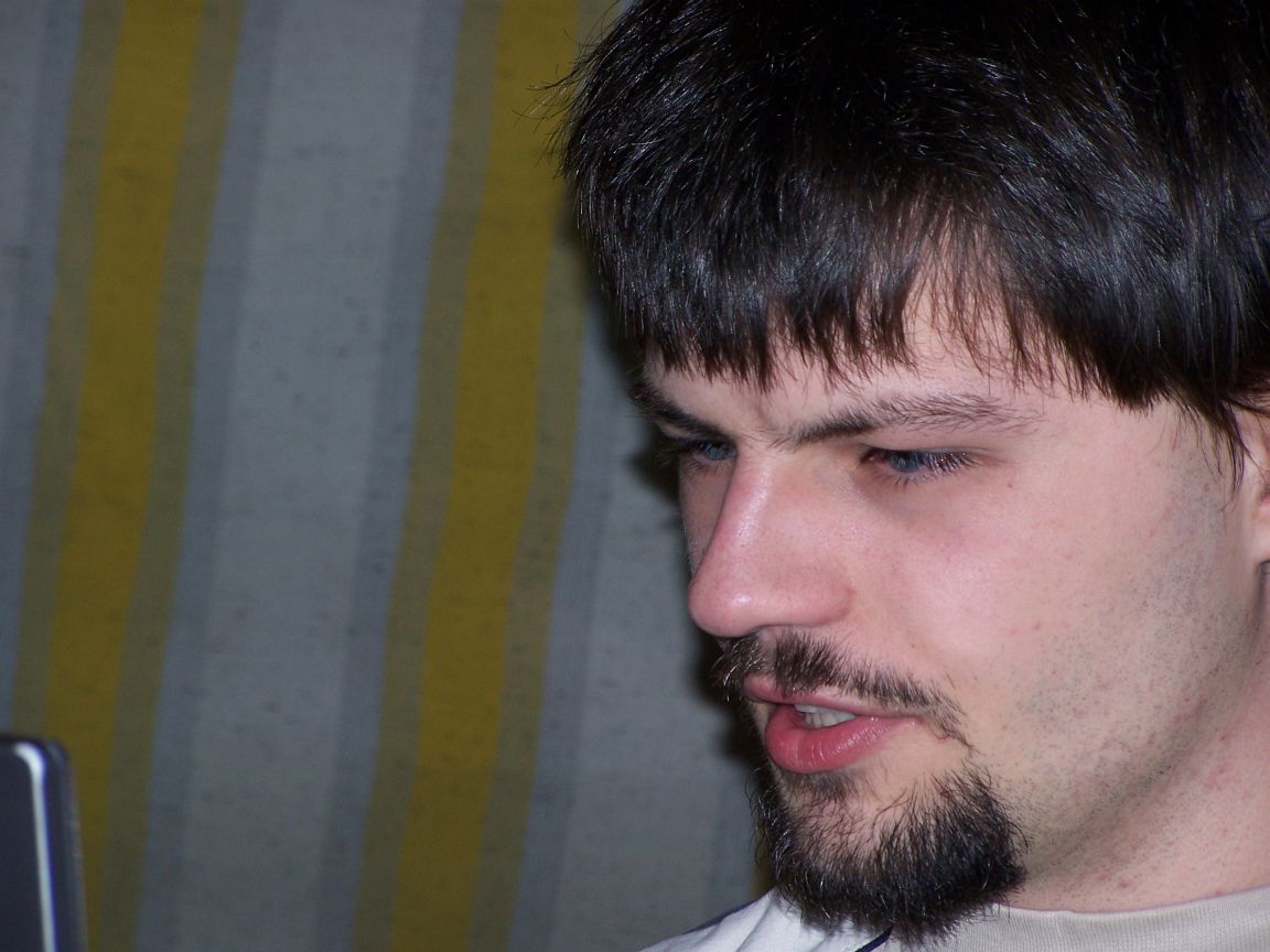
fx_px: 8732
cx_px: 635
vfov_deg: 6.2
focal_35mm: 238
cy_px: 476
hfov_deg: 8.3
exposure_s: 1/160
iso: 80
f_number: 3.3
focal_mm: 39.5
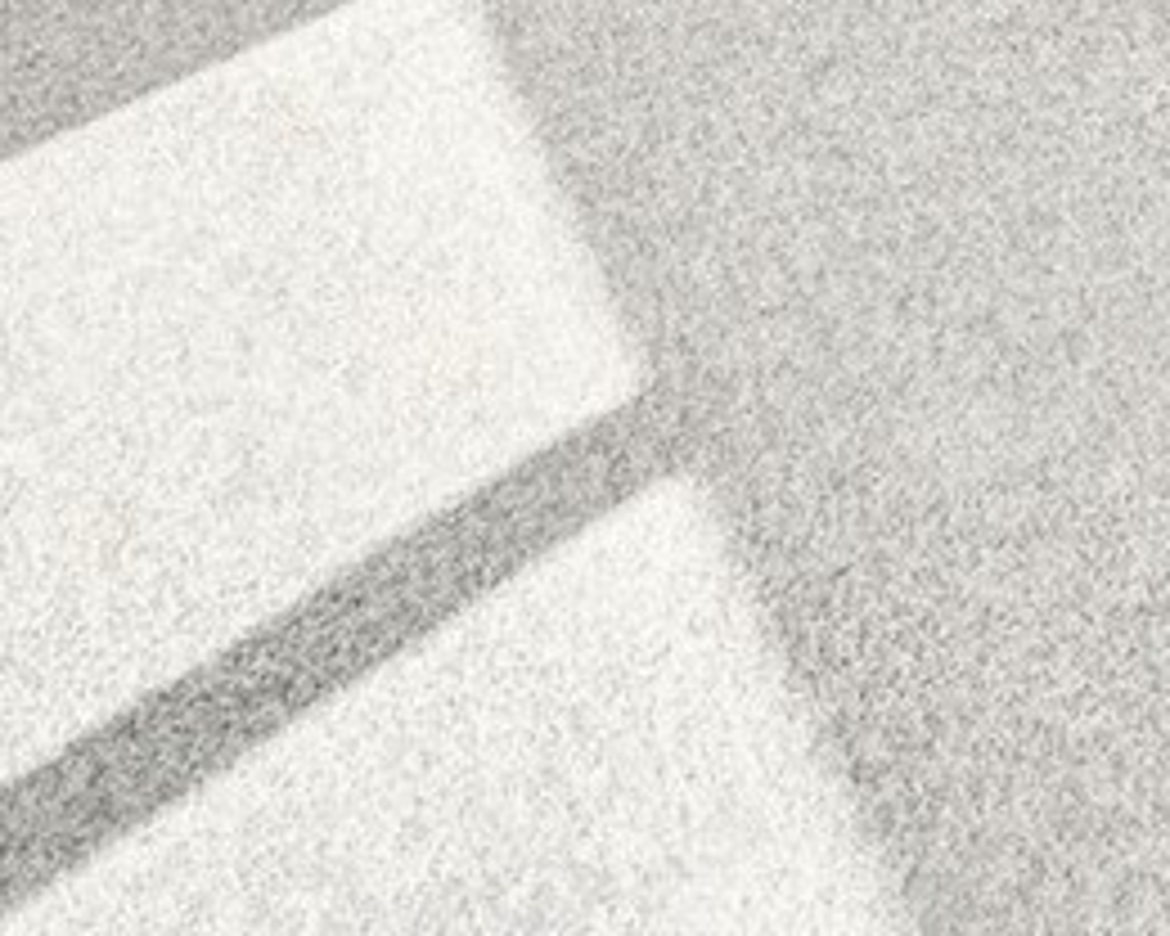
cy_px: -1487
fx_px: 3393
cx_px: 2225
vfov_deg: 11.9
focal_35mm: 98
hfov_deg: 16.0
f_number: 8
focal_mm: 16
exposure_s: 1/125
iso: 1600
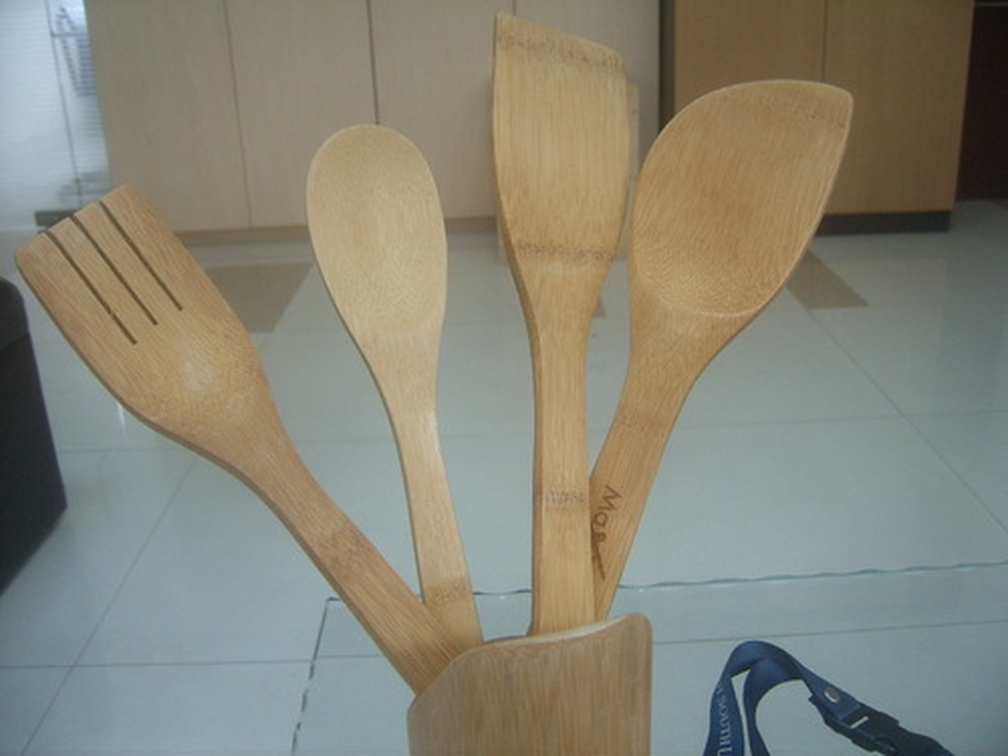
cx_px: 504
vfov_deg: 40.7
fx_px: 1019
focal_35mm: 35
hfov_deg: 52.6
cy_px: 378
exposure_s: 1/30
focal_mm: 5.8
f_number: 2.8
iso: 83
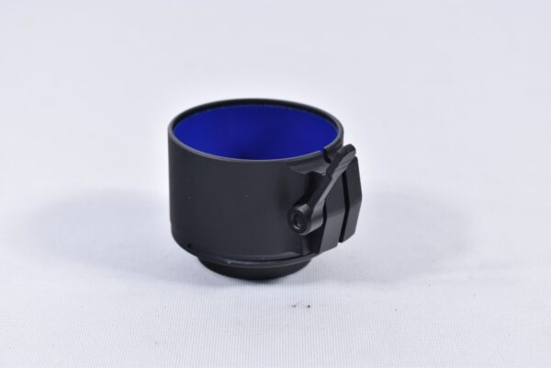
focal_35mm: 82
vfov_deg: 16.6
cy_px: 184
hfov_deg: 24.6
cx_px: 276
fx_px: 1263
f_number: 5.6
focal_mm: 55
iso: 640
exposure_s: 1/50
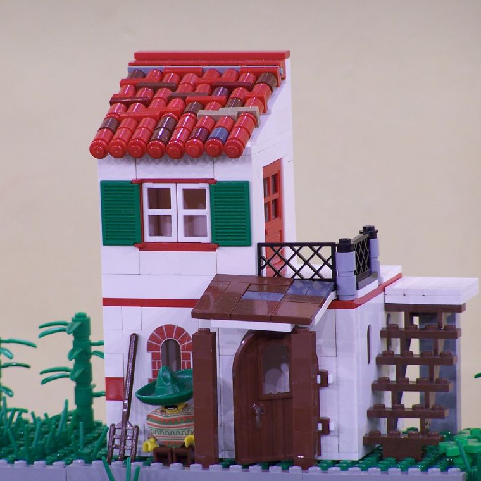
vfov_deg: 5.5
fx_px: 5015
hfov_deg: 5.5
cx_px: 219
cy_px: 242
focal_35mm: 319
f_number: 3.6
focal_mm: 44.4
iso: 80
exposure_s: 1/8
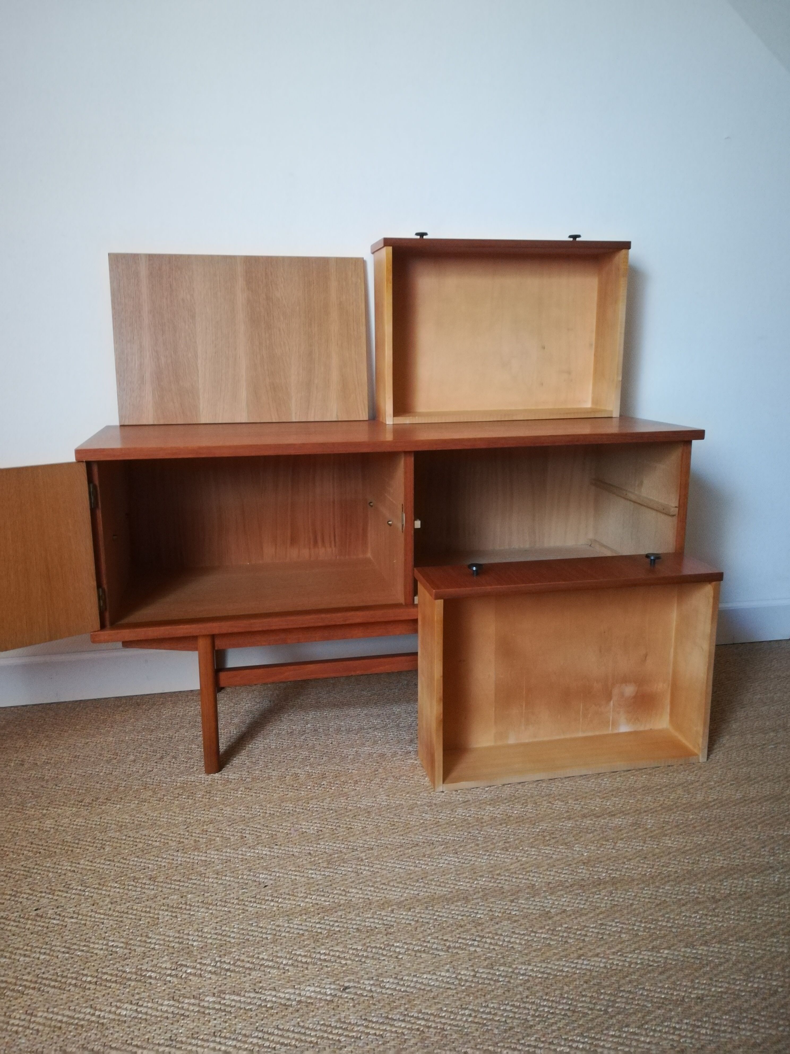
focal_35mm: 26
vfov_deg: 67.3
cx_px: 395
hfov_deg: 53.1
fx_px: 791
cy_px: 527
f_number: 2.2
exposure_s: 1/14.3
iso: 800
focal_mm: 3.83
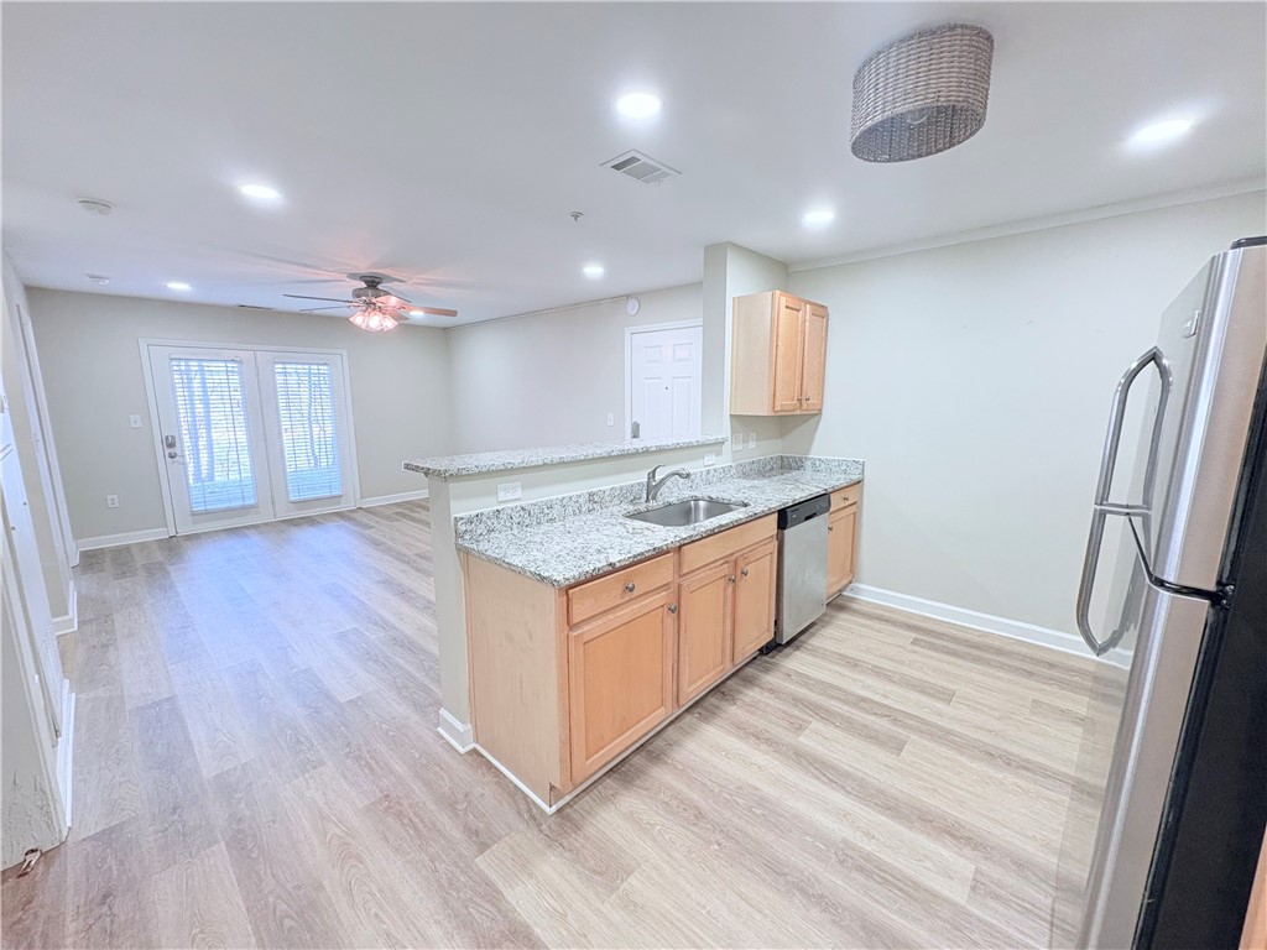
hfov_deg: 102.1
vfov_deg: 85.7
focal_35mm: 14
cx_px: 634
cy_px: 475
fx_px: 512
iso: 500
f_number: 2.2
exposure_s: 1/60
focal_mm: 2.22
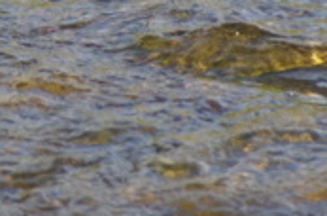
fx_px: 24165
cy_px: -186
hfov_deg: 0.8
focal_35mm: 2670
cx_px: -214
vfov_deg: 0.5
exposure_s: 1/320
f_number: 5.6
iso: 200
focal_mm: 300
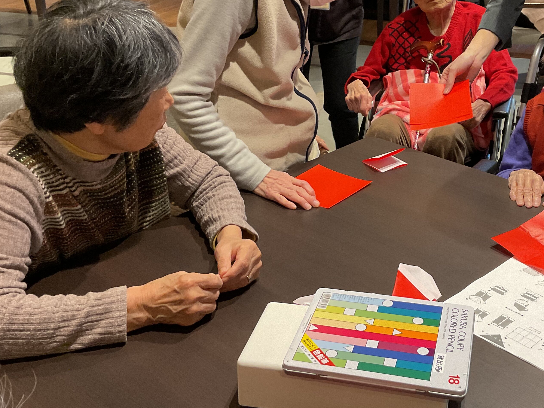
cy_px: 162
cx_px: 367
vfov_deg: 31.4
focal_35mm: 46
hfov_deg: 40.7
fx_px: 723
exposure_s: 1/60
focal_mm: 3
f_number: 1.8
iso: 125
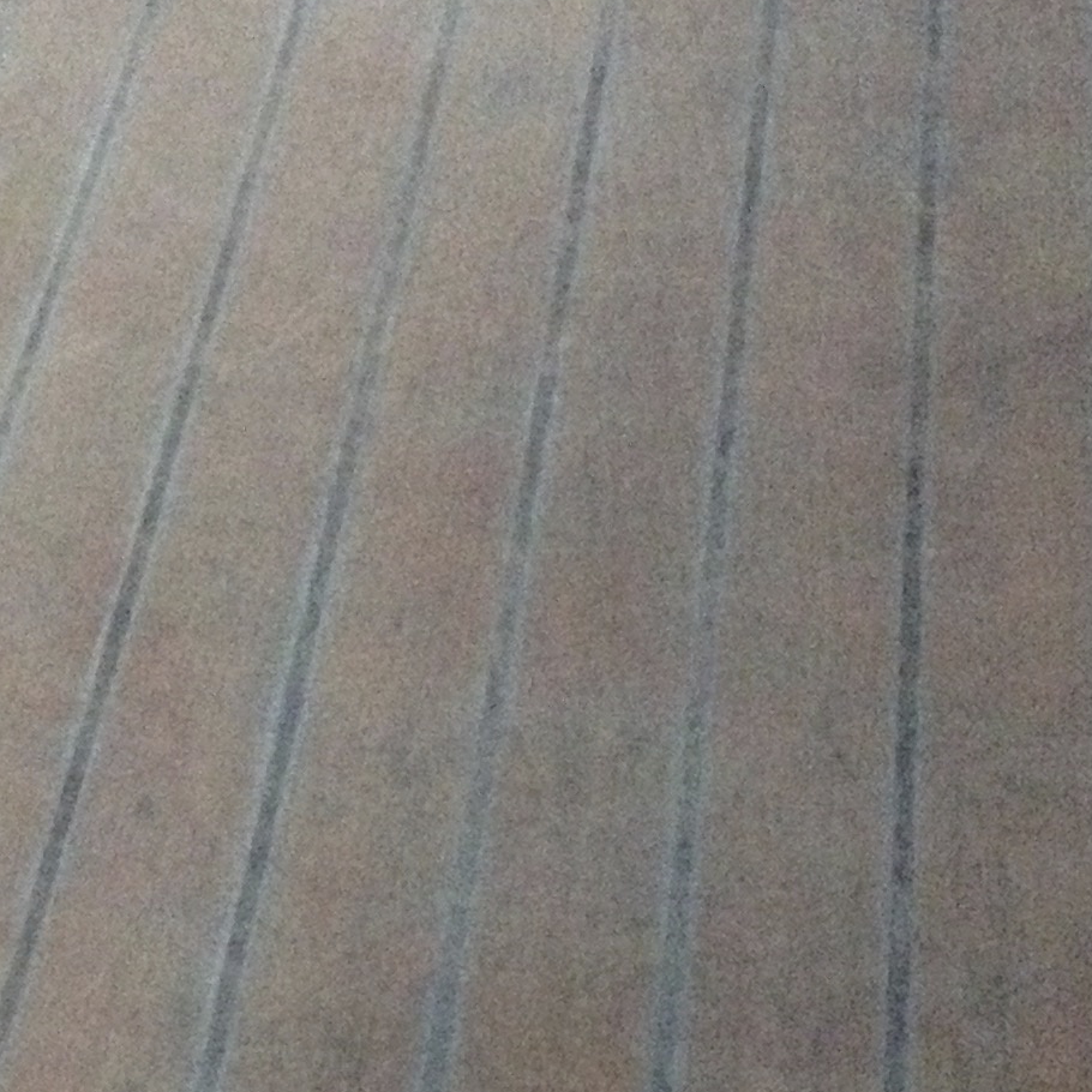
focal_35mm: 111
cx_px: 182
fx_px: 3962
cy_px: 736
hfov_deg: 15.6
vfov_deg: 15.7
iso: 800
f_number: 2.4
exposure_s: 1/15
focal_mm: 4.28
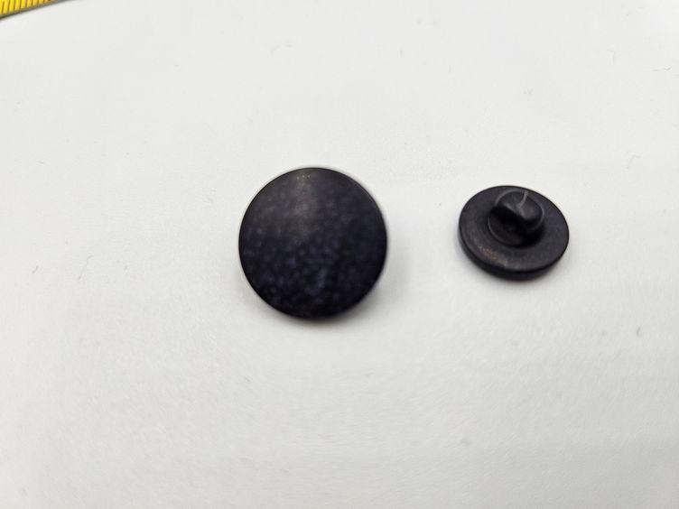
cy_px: 254
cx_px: 340
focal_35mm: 24
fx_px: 471
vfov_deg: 56.8
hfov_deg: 71.6
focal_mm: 5
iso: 50
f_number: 1.8
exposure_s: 1/643
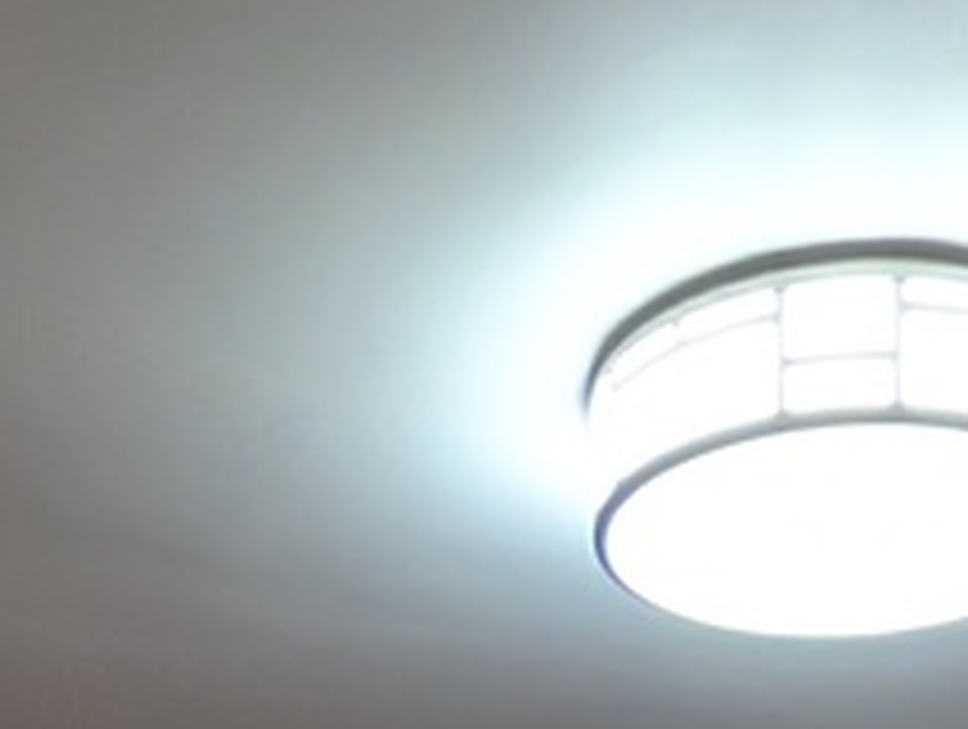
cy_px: 2268
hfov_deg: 24.3
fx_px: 2241
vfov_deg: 10.9
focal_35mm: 80
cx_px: 639
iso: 162
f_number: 1.7
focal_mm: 2.02
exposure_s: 1/120
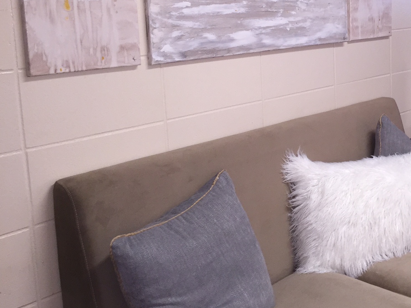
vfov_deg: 29.9
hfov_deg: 38.1
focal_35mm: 48
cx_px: 334
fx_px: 570
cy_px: 91
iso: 50
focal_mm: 4.15
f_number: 2.2
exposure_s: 1/30
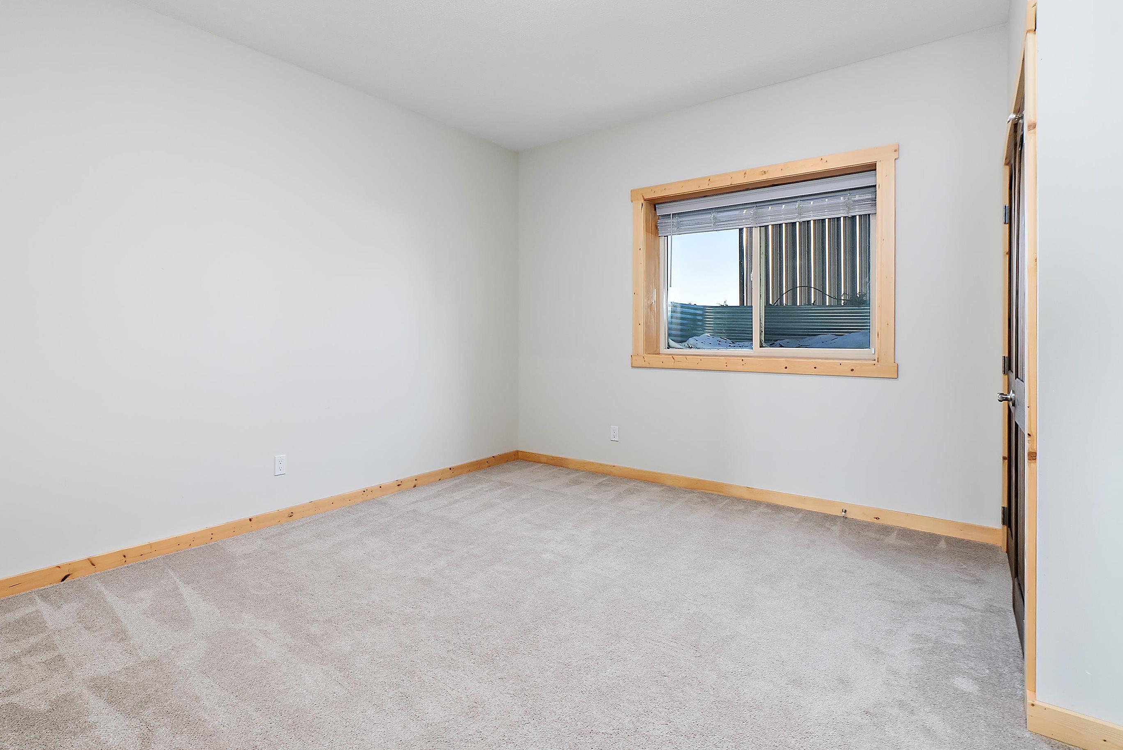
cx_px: 506
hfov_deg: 89.7
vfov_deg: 67.3
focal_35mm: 18
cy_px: 341
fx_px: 562
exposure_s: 1/10
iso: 640
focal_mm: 16
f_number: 8
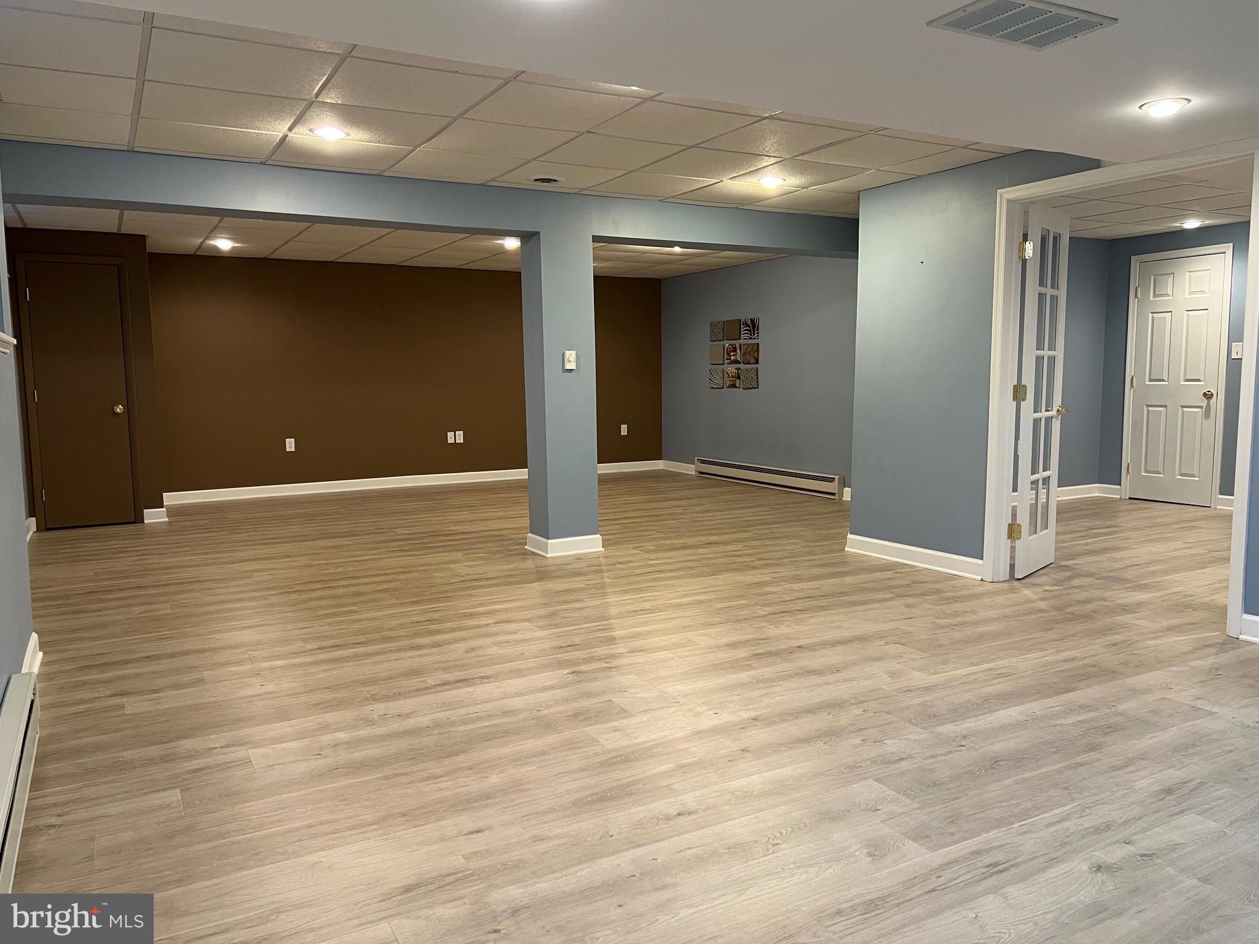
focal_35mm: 26
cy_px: 472
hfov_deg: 67.3
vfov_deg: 53.1
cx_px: 630
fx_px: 946
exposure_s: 1/60
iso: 125
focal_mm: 5.7
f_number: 1.5
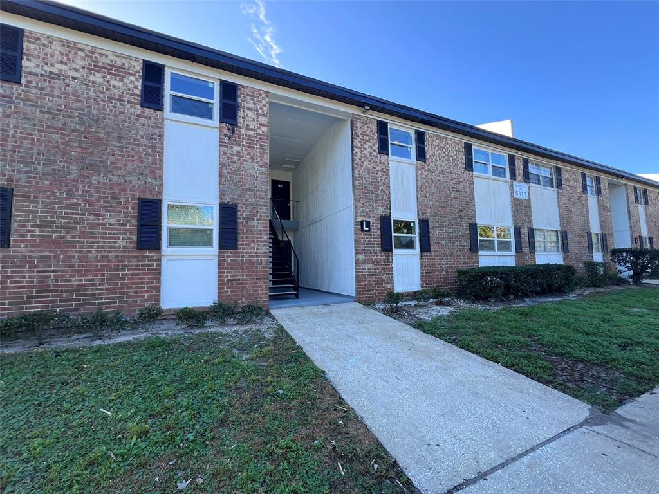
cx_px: 330
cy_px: 247
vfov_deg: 89.9
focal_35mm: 13
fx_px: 247
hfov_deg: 106.2
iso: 32
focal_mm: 1.57
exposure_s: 1/180
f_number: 1.8
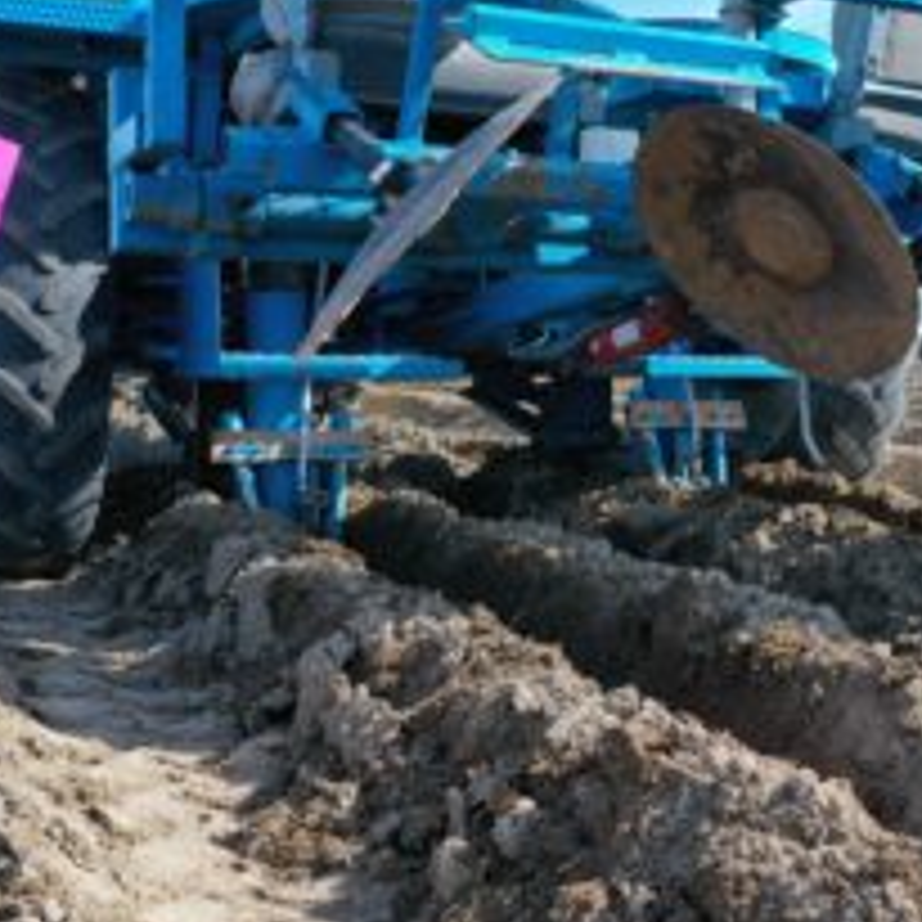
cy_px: 346
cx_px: 715
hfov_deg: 35.8
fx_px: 1386
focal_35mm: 46
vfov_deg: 36.6
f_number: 5.6
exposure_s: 1/500
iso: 200
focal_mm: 10.26
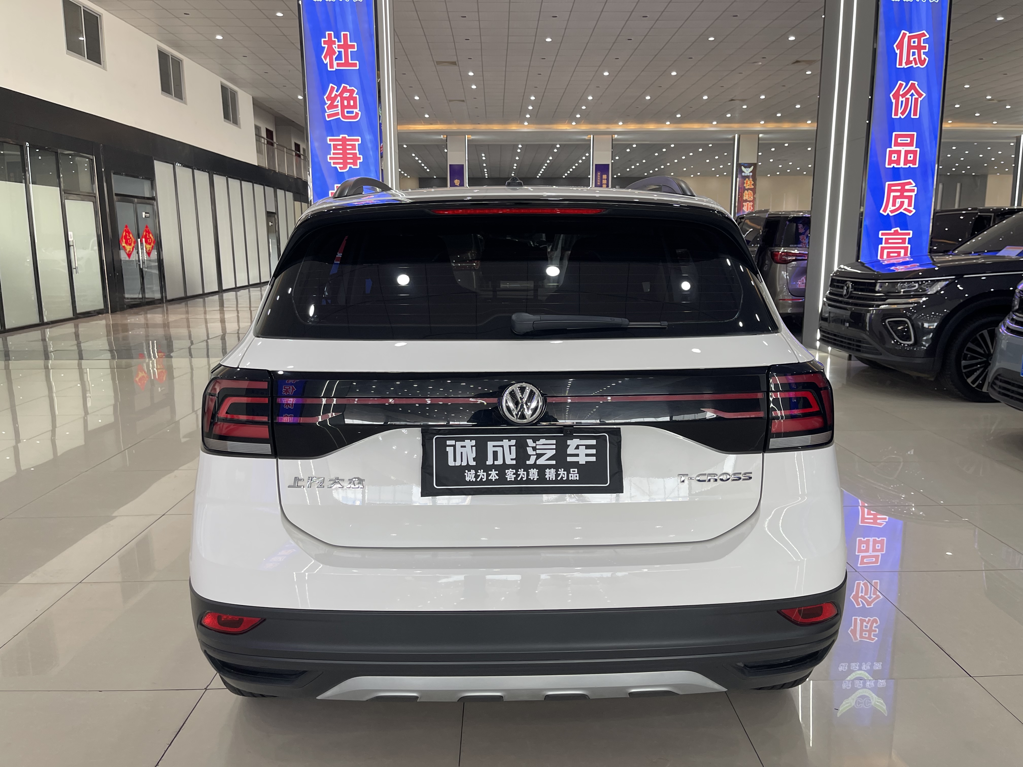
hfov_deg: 69.4
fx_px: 739
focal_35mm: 25
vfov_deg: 54.9
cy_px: 384
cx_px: 512
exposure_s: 1/100
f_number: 1.6
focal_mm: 5.1
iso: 125
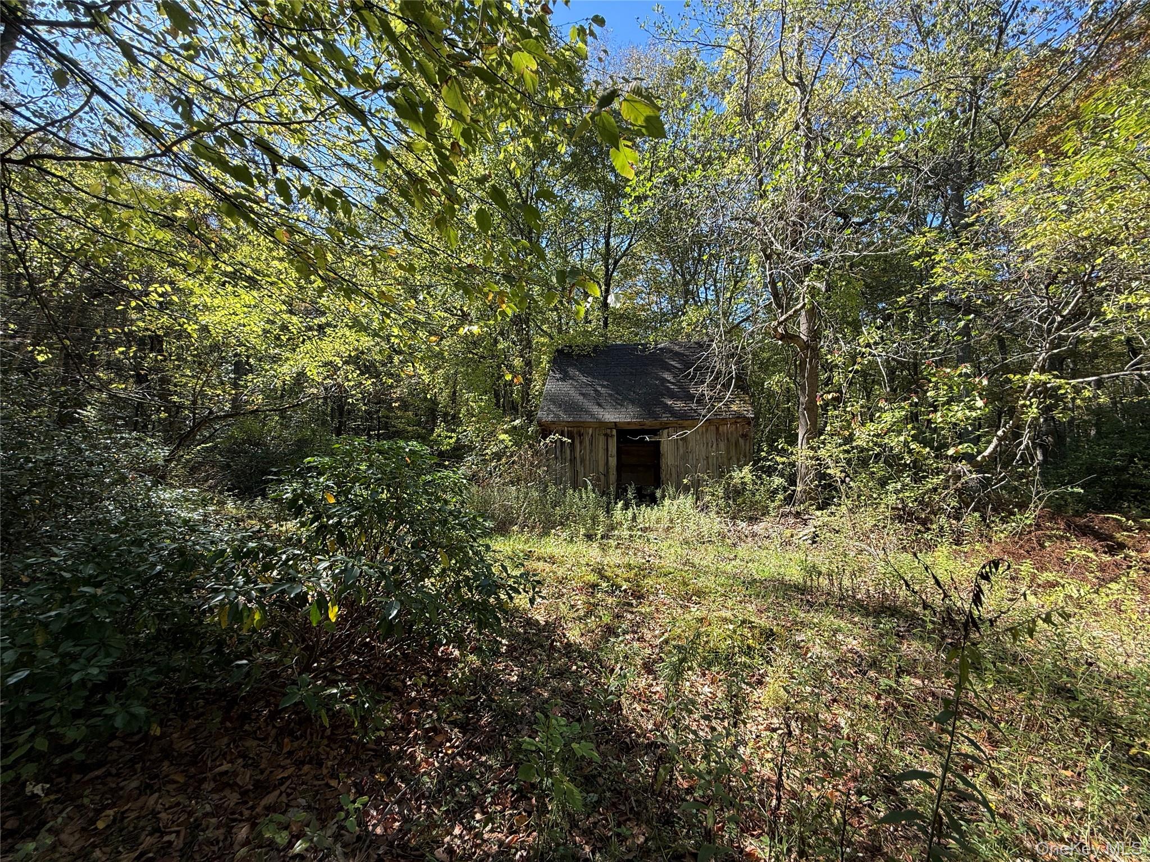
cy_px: 431
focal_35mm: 14
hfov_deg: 102.1
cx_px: 575
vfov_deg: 85.7
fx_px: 465
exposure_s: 1/249
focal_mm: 2.22
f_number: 2.2
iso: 50
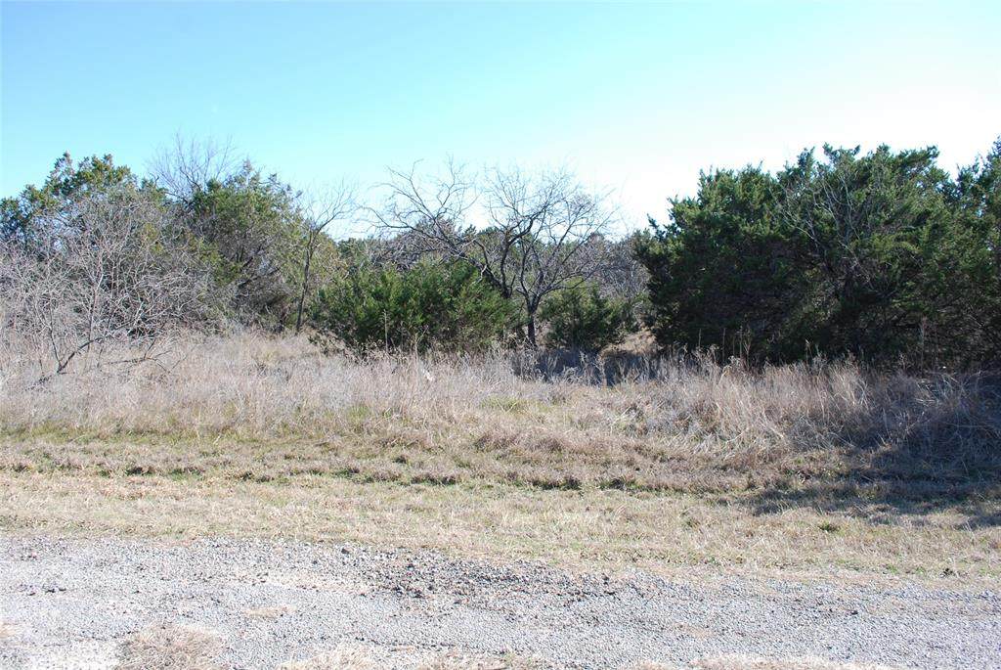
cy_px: 335
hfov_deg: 67.3
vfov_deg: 48.0
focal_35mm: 27
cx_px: 500
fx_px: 751
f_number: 6.3
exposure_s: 1/160
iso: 100
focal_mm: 18
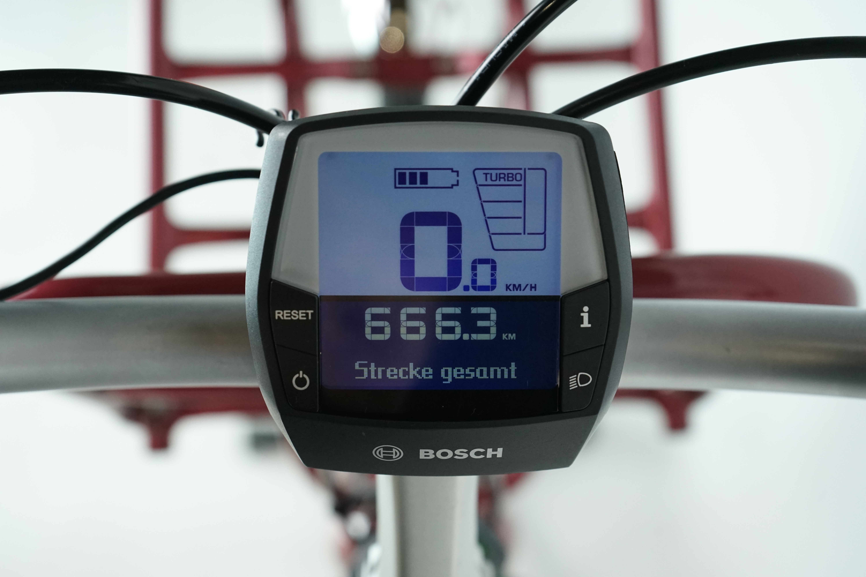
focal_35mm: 50
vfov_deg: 27.0
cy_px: 288
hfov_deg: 39.6
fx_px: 1203
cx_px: 433
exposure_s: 1/200
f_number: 5.6
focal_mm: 50
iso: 2500
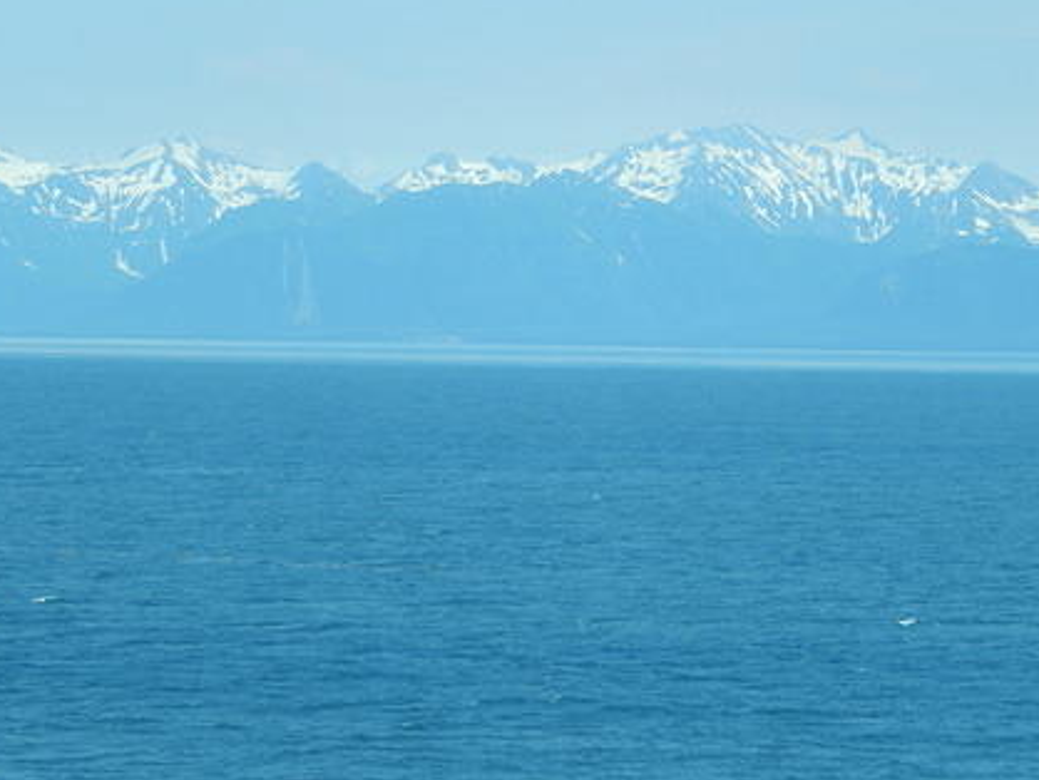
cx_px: 602
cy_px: 266
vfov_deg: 8.3
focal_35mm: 179
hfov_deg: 11.0
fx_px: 5376
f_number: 5.5
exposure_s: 1/125
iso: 125
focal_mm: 21
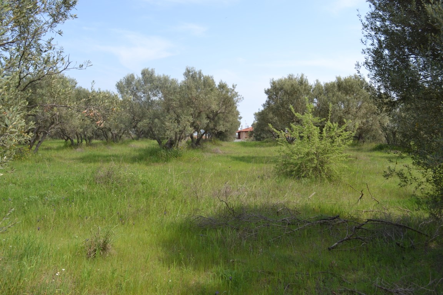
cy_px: 148
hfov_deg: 61.9
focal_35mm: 30
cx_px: 222
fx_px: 369
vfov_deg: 43.6
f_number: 7.1
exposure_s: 1/200
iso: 100
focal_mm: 20
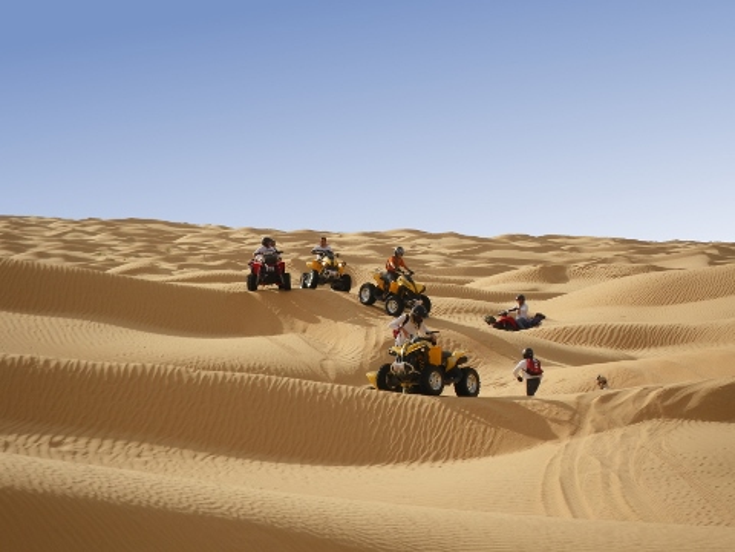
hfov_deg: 14.1
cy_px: 276
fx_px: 2973
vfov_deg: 10.6
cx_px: 368
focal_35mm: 140
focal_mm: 25
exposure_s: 1/400
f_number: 5.5
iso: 50
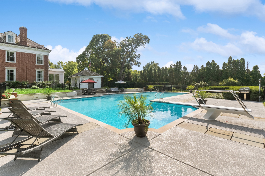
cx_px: 132
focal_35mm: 15
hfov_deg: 100.4
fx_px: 110
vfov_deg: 77.3
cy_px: 88
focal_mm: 10
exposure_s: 1/1250
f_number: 9
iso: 200
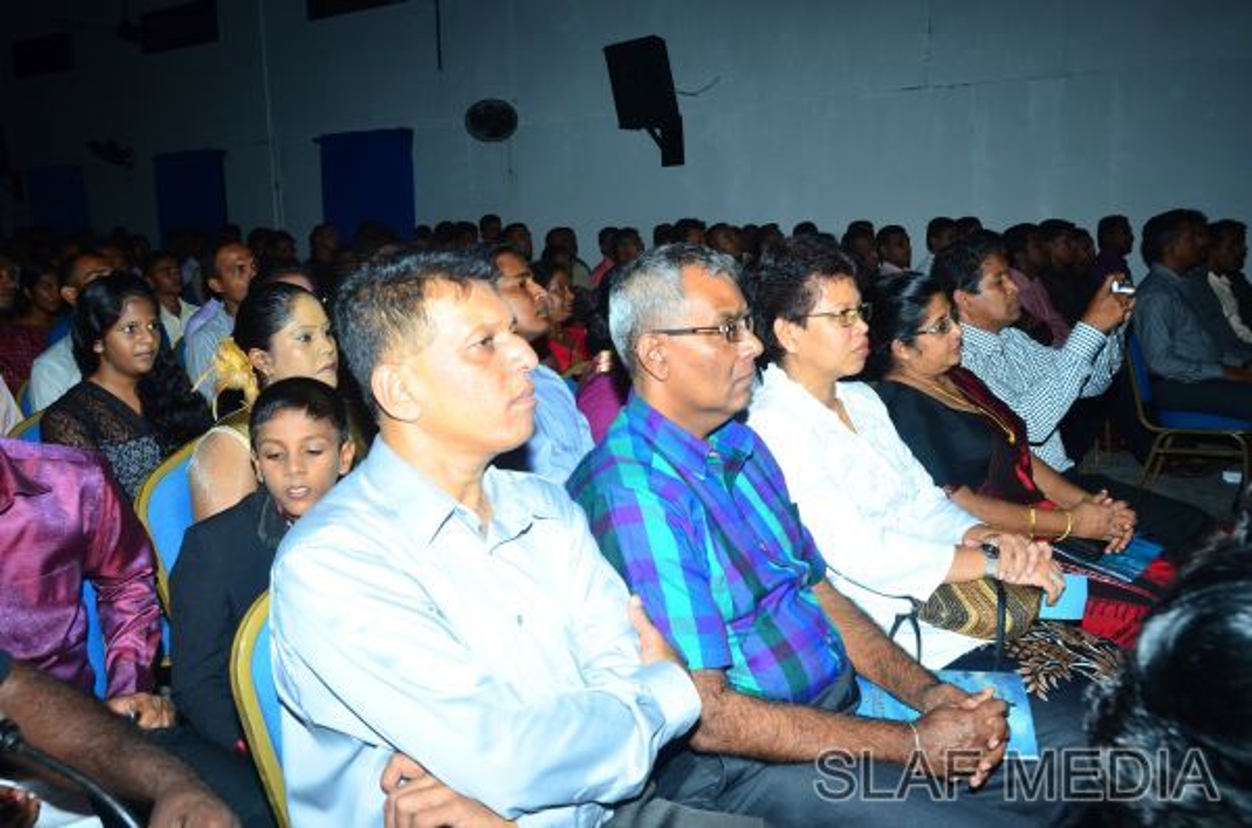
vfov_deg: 39.8
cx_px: 626
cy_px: 414
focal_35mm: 33
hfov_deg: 57.3
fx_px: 1145
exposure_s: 1/50
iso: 400
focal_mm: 22
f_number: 6.3
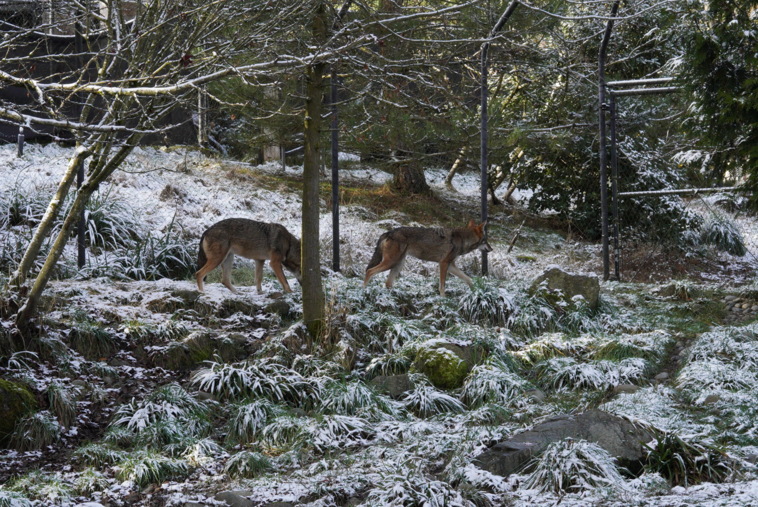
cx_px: 379
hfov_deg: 15.2
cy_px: 254
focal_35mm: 135
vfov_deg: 10.2
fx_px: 2844
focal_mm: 90
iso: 1250
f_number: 16
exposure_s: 1/160
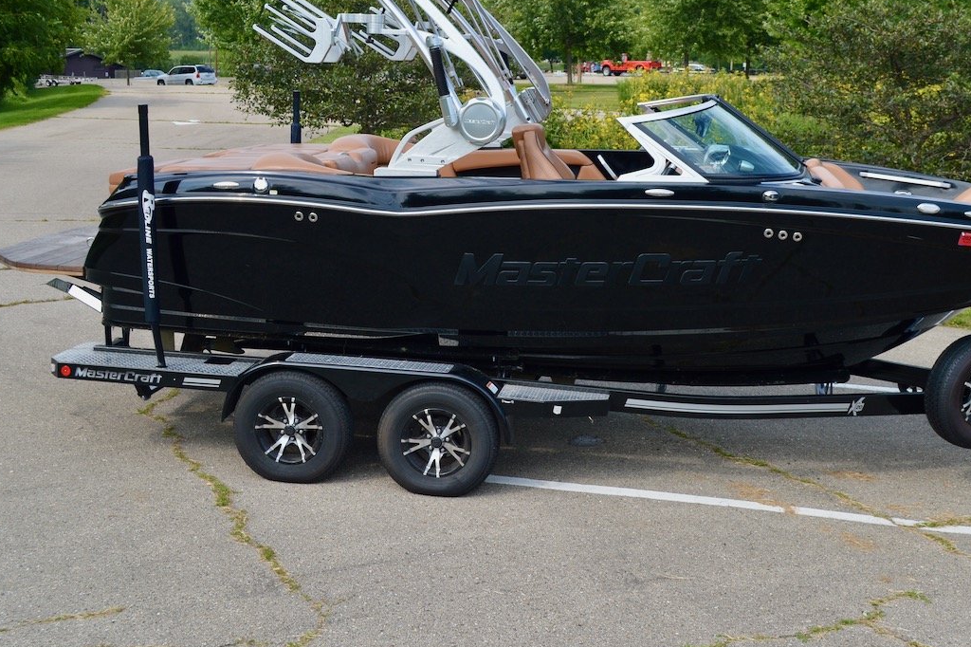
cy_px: 268
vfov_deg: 29.8
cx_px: 579
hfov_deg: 43.4
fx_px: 1213
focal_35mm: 45
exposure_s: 1/160
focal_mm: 24
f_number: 6.3
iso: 100
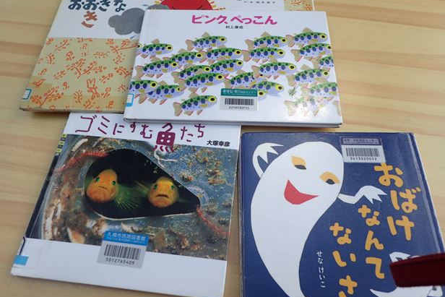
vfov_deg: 47.8
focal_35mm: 27
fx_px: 334
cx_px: 220
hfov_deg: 67.4
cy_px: 128
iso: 100
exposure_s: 1/800
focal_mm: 4.5
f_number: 2.8
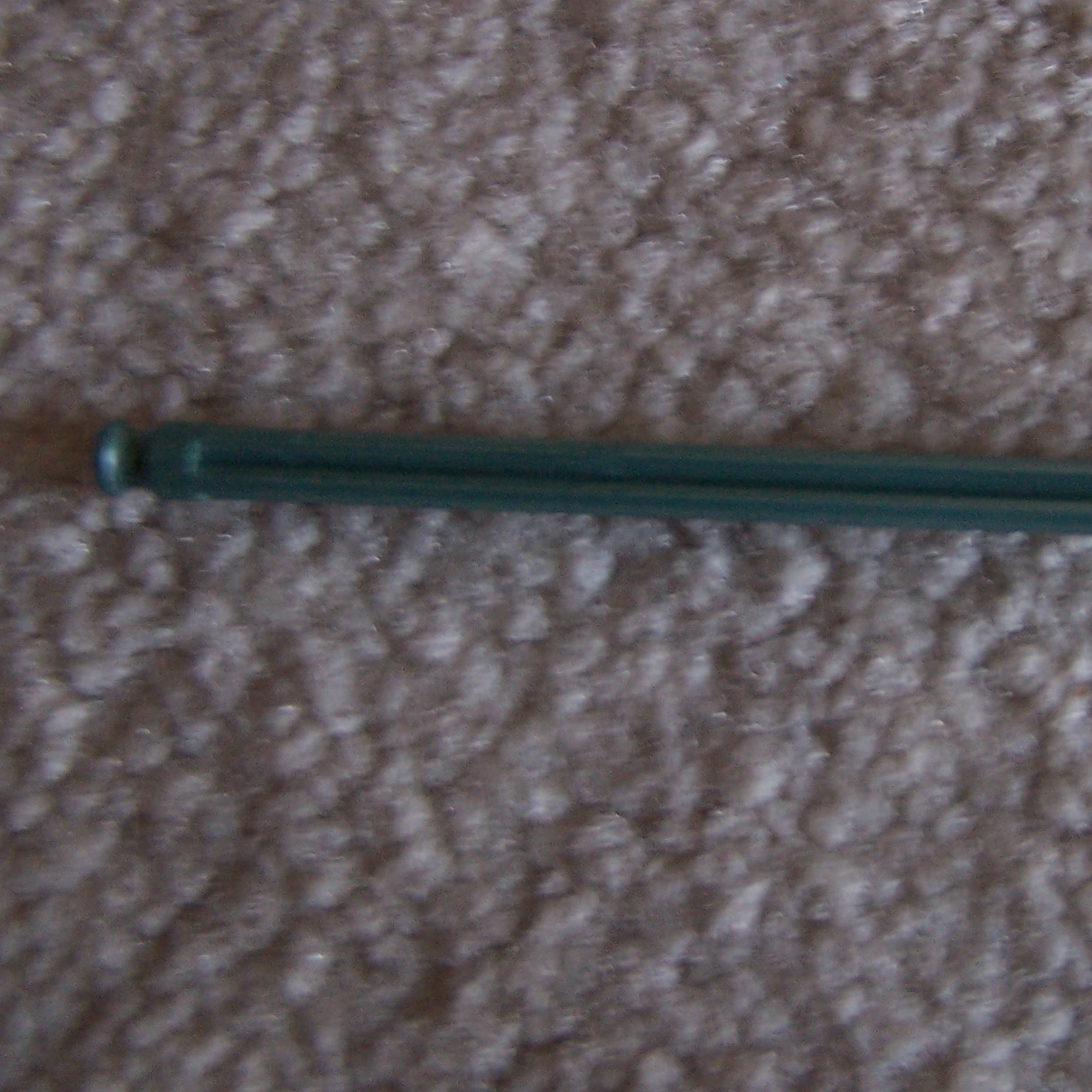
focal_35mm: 64
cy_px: 458
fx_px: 2284
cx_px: 844
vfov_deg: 26.9
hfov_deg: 26.5
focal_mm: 6.3
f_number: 2.8
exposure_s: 1/8
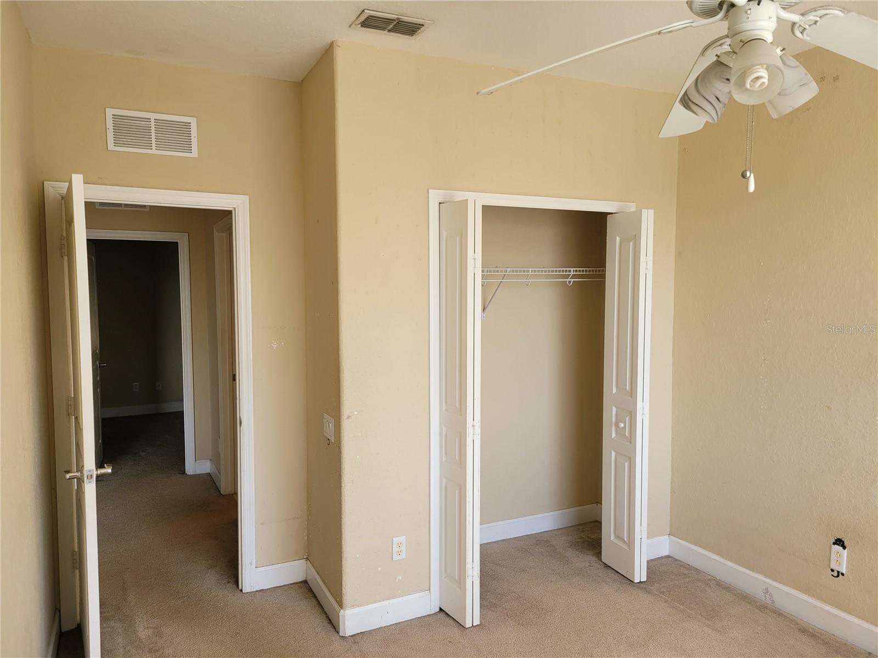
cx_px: 439
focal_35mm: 26
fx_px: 659
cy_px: 329
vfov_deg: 53.1
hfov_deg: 67.3
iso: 40
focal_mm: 5.4
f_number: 1.8
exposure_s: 1/149
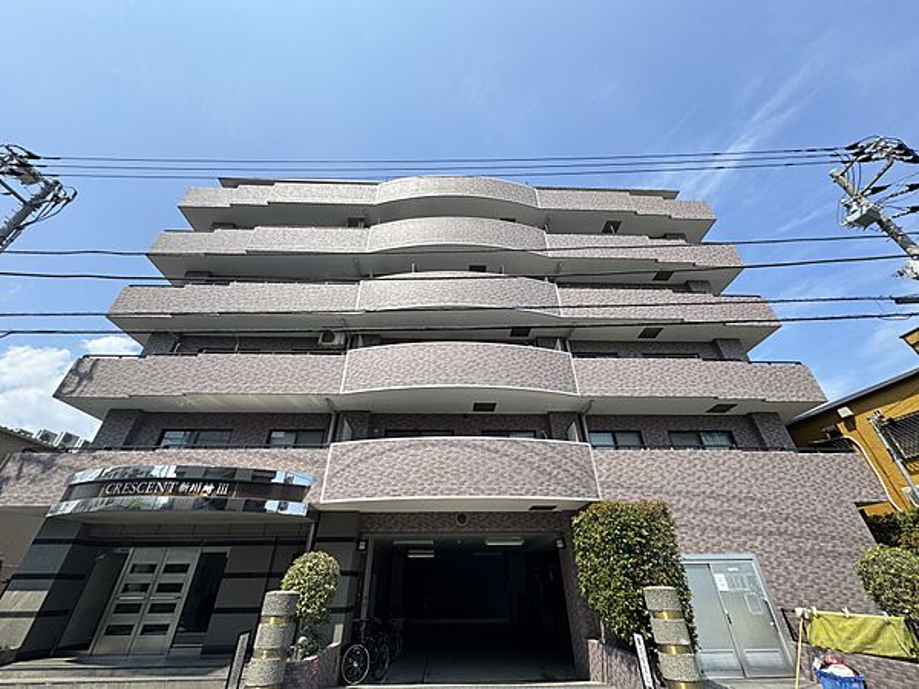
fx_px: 372
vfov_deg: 85.7
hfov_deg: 102.1
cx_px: 460
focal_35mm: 14
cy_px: 344
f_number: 2.2
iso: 50
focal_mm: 2.22
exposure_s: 1/1637
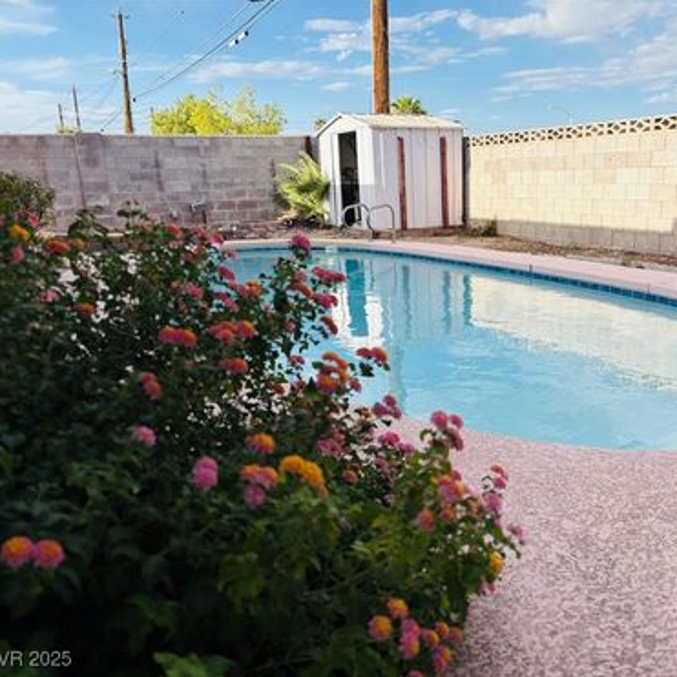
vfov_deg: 52.5
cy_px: 337
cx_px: 438
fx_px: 686
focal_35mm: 31
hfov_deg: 51.8
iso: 50
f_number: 1.6
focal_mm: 5.96
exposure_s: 1/2141
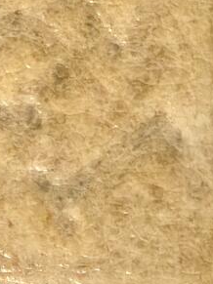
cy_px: -240
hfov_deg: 2.0
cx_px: -162
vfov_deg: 2.7
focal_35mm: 742
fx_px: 6092
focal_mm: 9
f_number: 2
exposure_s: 1/120
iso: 1250
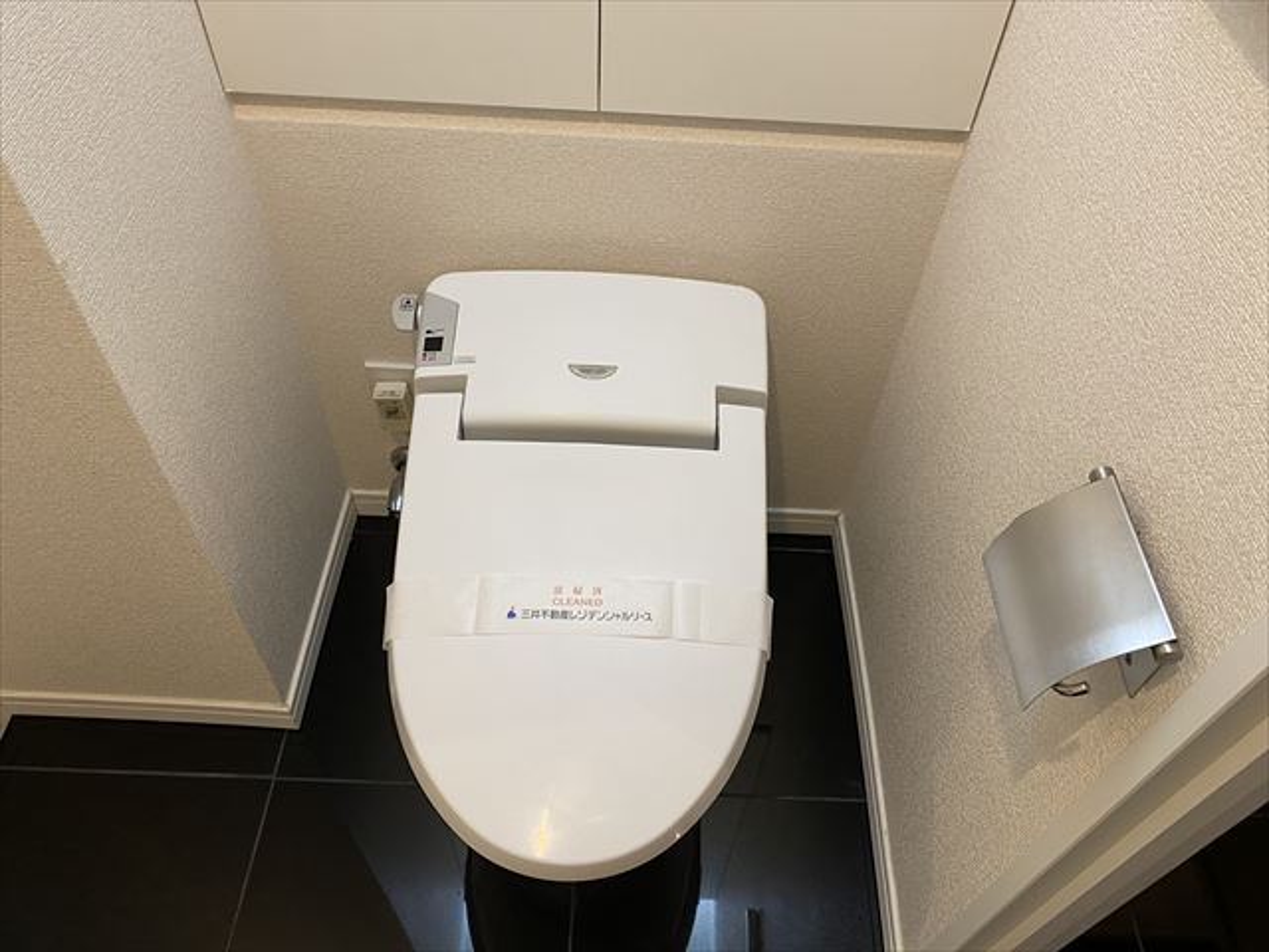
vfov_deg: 53.1
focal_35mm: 26
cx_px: 634
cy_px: 476
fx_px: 953
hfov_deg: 67.3
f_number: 1.8
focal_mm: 4.25
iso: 160
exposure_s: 1/50
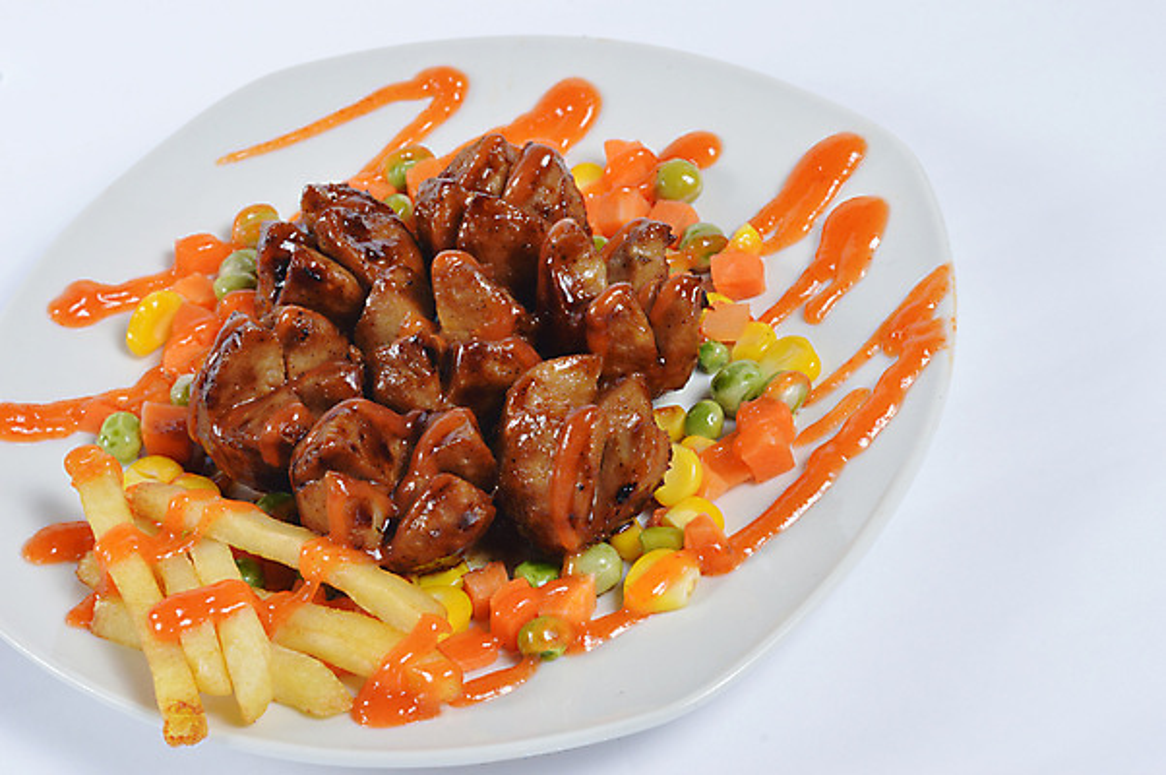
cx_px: 583
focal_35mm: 75
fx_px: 2426
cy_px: 388
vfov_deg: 18.1
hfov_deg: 27.0
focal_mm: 50
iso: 100
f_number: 14
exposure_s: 1/125
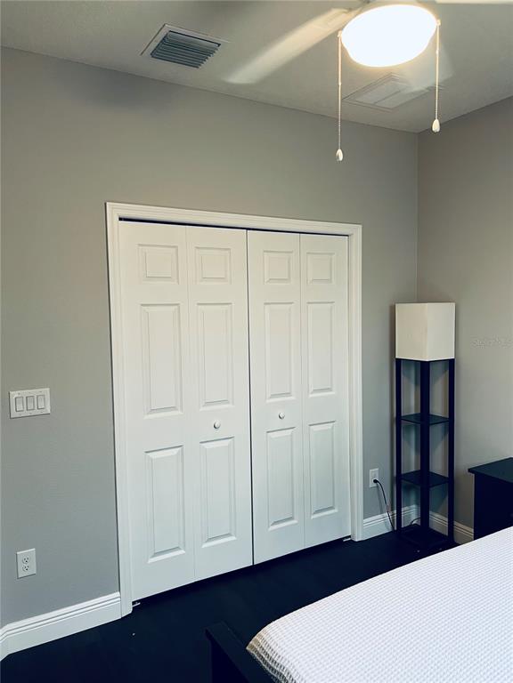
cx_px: 256
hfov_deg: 53.1
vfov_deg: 67.3
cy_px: 342
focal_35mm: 26
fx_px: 514
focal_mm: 5.7
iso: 100
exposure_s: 1/60
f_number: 1.5
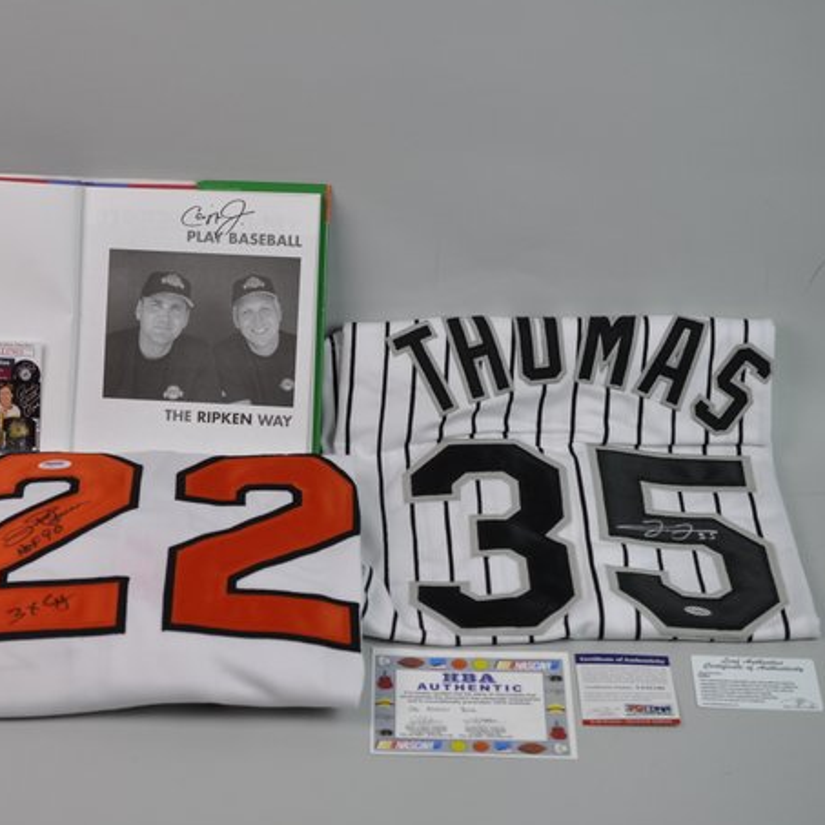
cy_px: 407
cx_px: 222
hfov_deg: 21.5
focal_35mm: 80
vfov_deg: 21.7
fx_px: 2157
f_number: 4
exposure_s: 1/60
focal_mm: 40
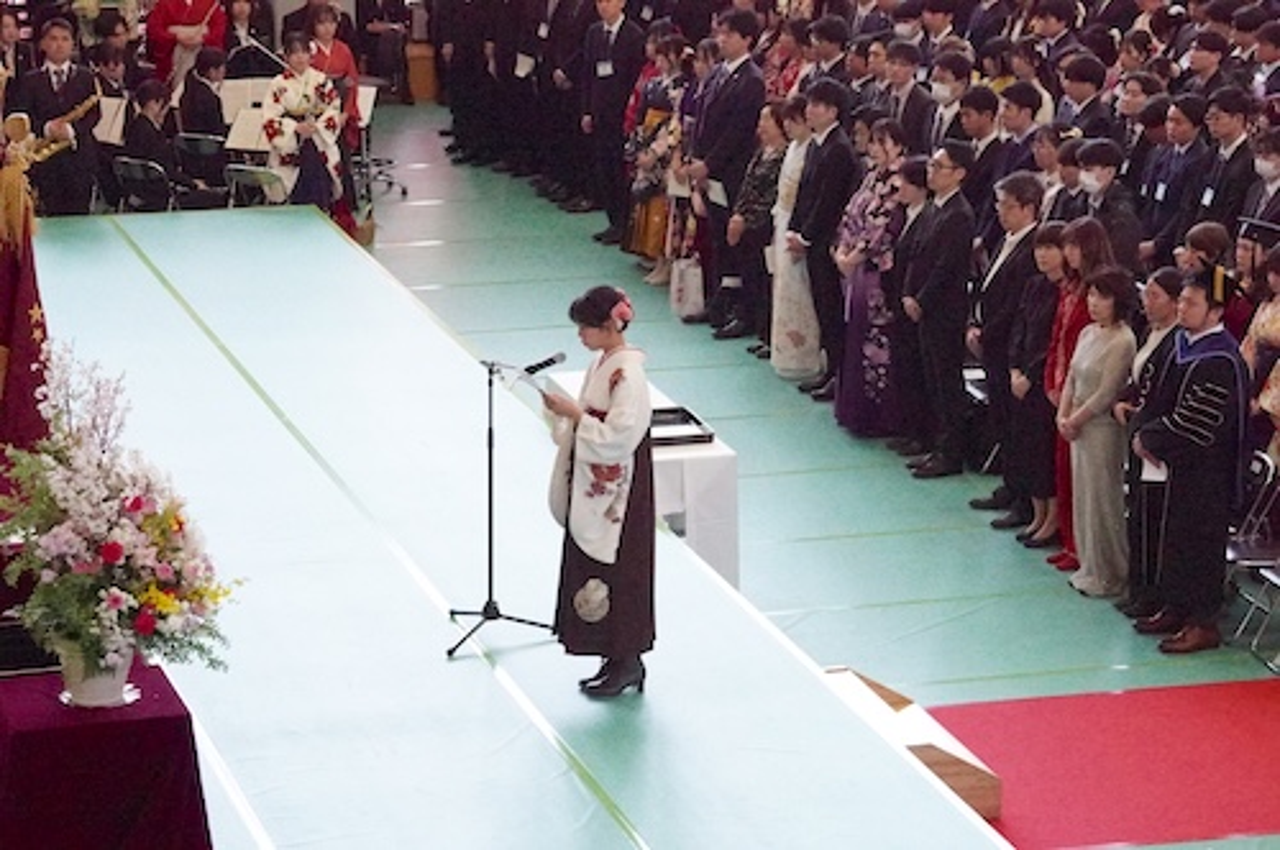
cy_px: 425
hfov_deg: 17.3
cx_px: 640
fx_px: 4208
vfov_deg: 11.5
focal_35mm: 118
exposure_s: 1/3200
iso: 25600
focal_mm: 79
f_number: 5.6
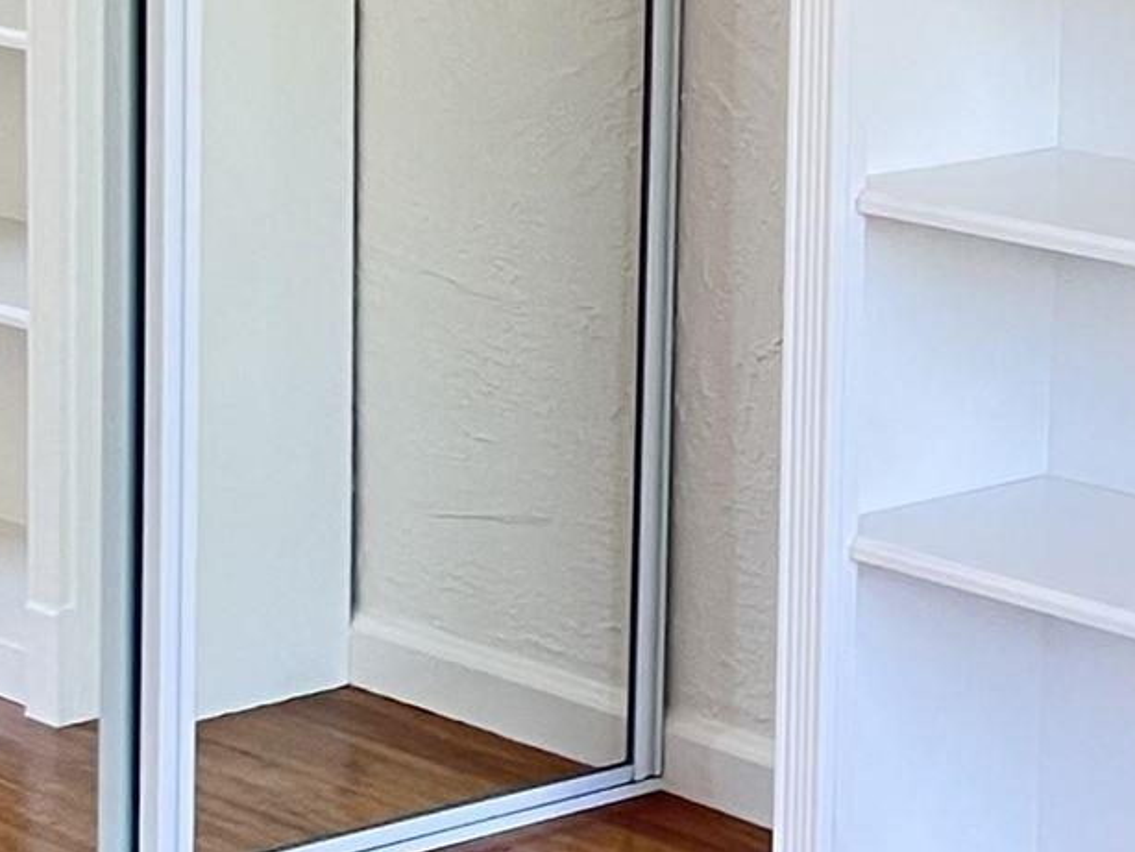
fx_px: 4264
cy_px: 203
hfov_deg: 15.1
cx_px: 710
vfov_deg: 11.4
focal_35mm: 130
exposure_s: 1/60
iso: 160
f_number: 1.5
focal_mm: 5.7
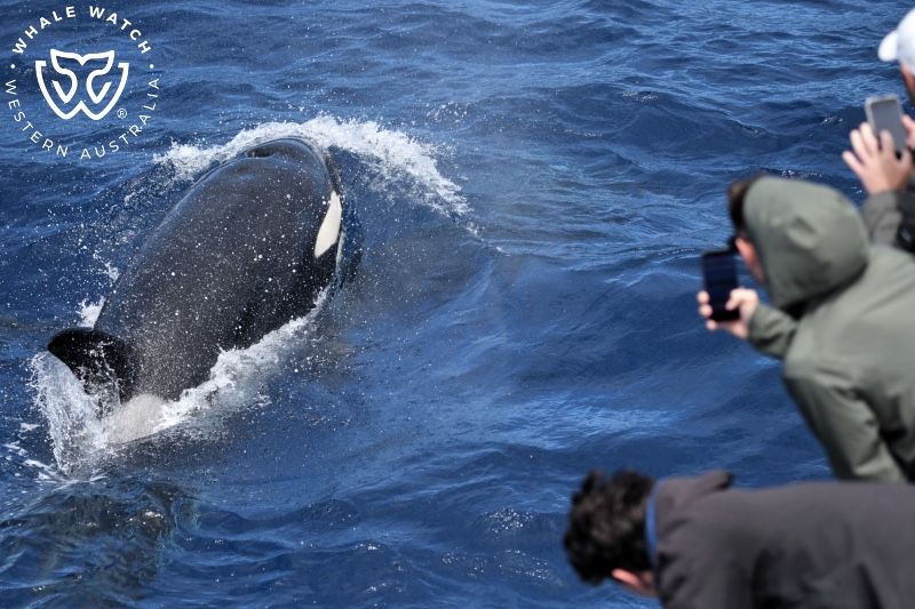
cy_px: 304
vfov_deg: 8.6
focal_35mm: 160
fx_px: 4066
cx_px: 458
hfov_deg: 12.8
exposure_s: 1/8000
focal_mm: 160
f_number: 5.3
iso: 1250
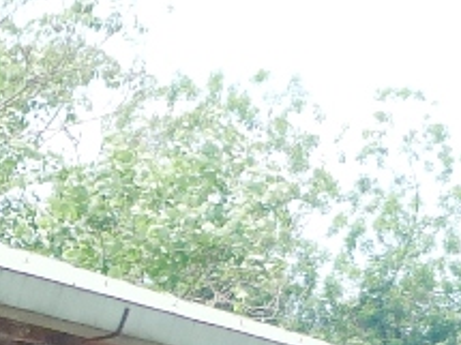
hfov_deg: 12.3
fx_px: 2090
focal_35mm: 157
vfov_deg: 8.8
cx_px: -64
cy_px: 735
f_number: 2.8
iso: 100
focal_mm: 5.5
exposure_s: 1/320
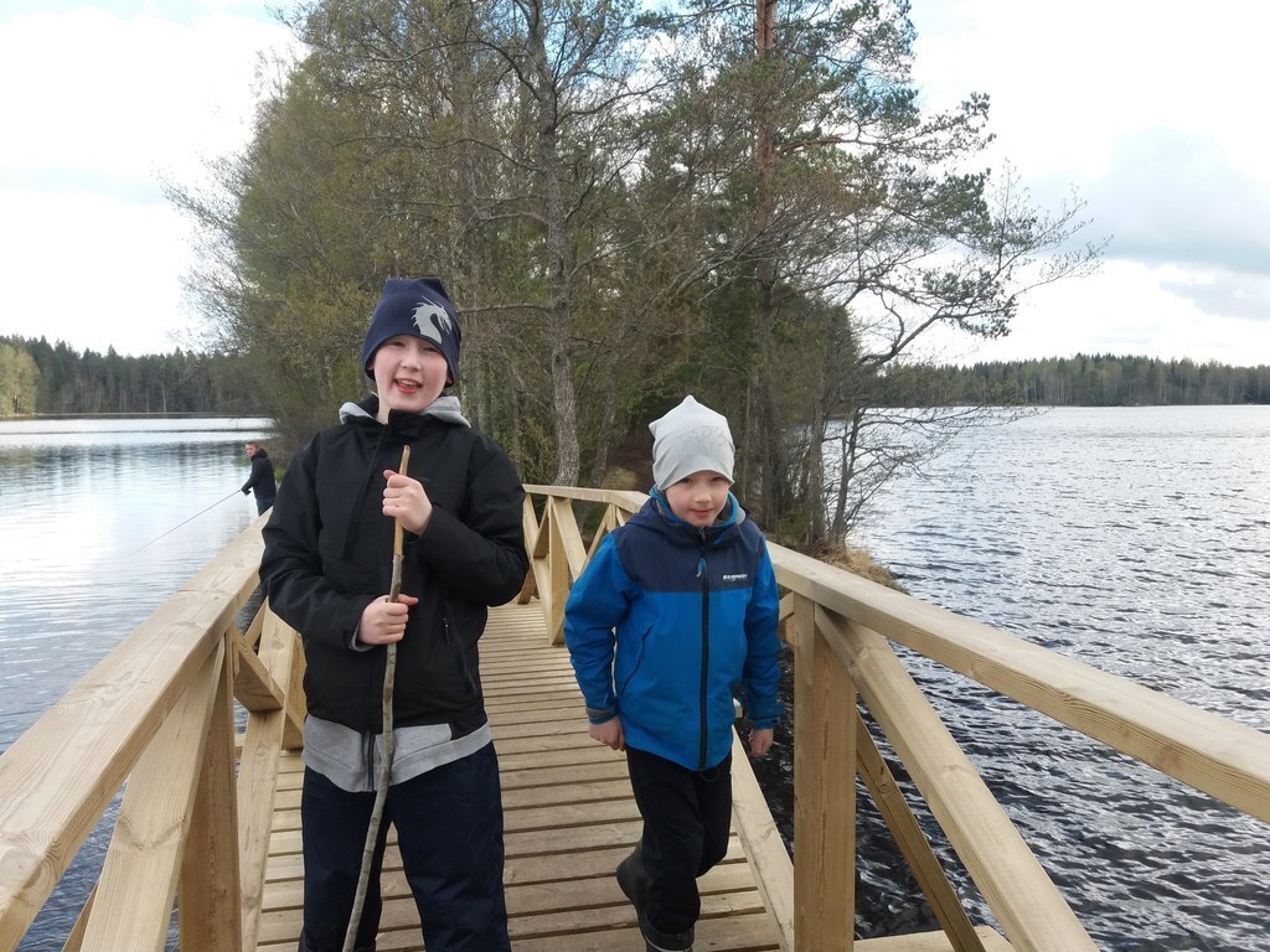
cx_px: 635
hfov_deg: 63.4
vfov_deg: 49.7
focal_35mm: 28
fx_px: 1027
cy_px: 476
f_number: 1.9
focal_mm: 3.7
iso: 64
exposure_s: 1/362
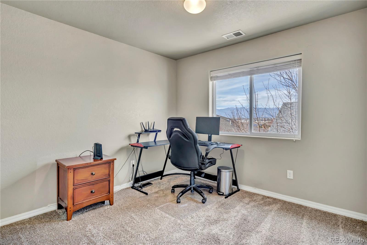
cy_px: 122
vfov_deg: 67.4
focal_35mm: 18
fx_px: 183
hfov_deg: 90.0
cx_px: 184
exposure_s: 1/30
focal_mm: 18
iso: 100
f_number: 8
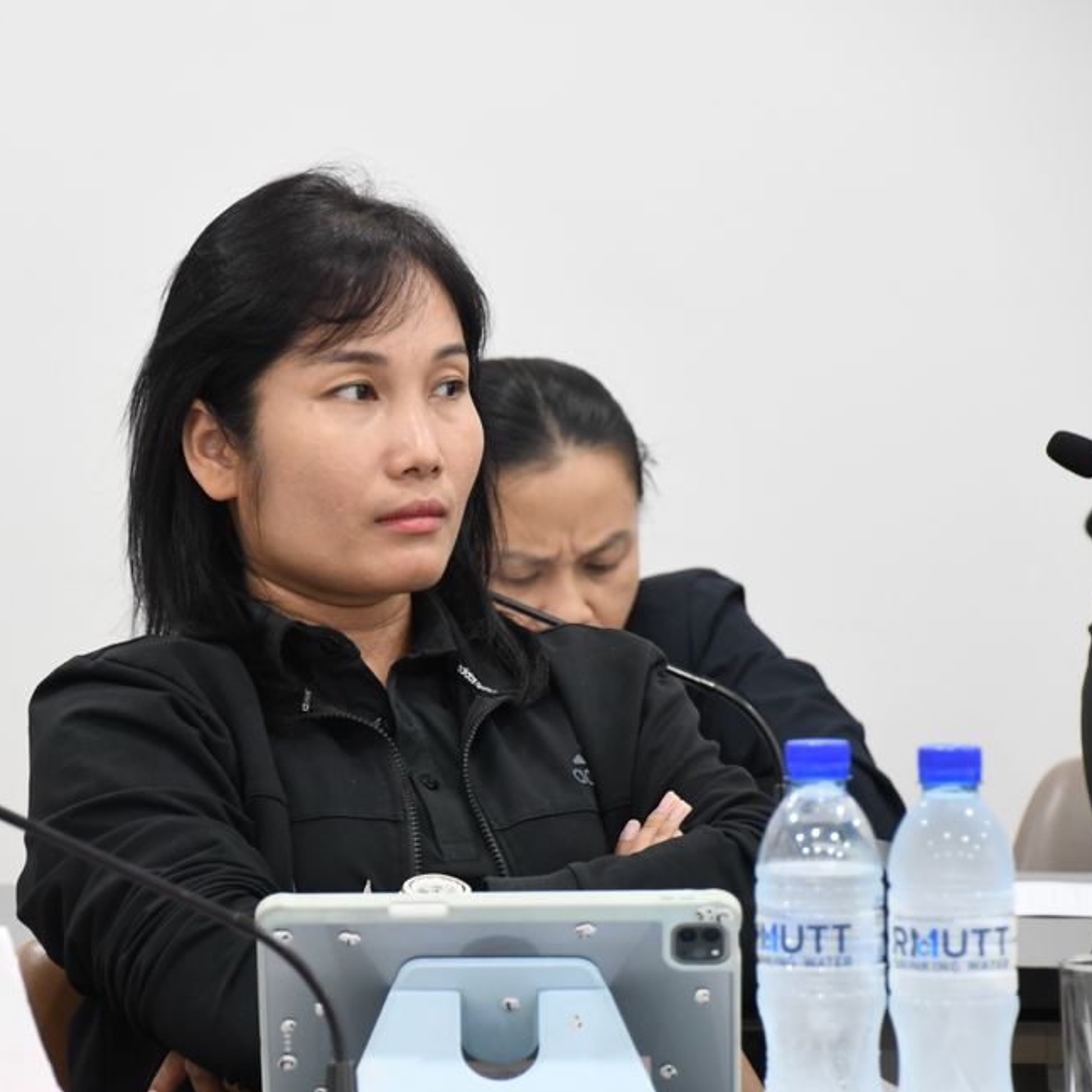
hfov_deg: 7.0
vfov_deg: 7.0
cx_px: 347
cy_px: 574
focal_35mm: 251
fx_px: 8958
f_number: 6
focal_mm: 125
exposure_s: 1/25
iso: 1600
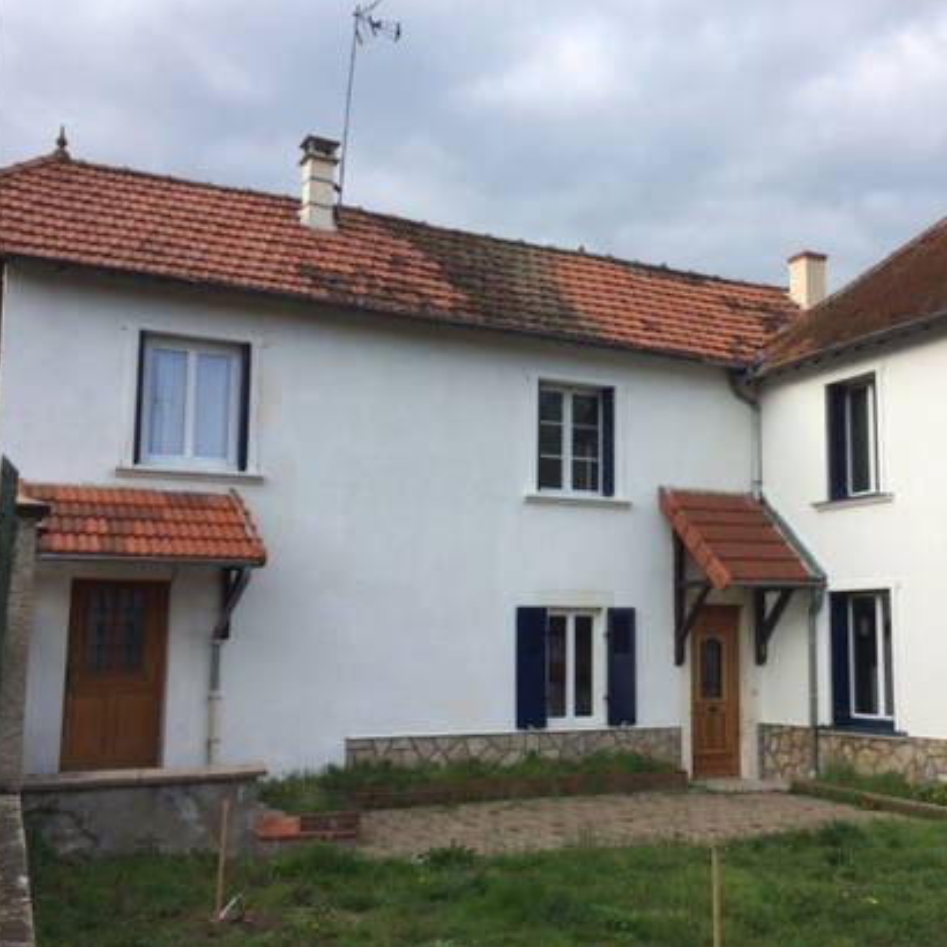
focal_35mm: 40
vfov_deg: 41.9
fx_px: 1238
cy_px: 478
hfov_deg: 41.4
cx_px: 614
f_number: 2.2
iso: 32
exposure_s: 1/746
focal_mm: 4.15
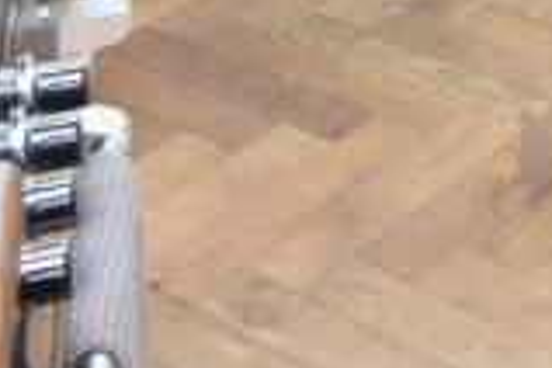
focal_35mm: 116
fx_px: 1779
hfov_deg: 17.3
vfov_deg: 10.8
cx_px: 549
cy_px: -351
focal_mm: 12
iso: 400
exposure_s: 1/100
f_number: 5
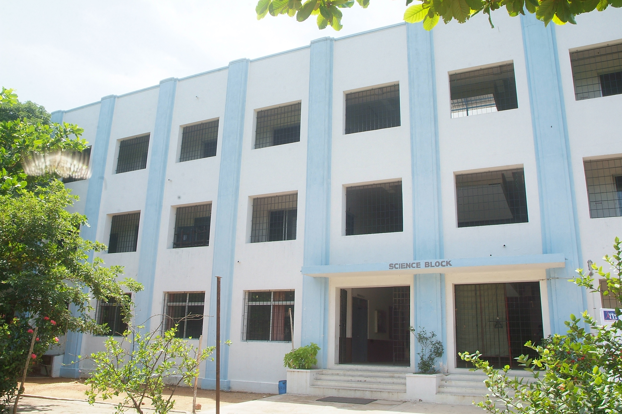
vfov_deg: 47.9
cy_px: 207
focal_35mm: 27
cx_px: 311
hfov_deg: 67.4
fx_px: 466
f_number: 8
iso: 400
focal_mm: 18
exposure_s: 1/125
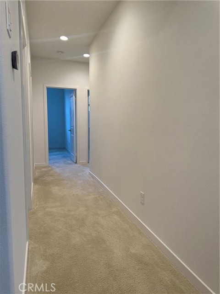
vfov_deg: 71.6
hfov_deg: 56.8
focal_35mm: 24
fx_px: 203
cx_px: 110
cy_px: 147
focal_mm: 6.76
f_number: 1.78
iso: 160
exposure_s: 1/191
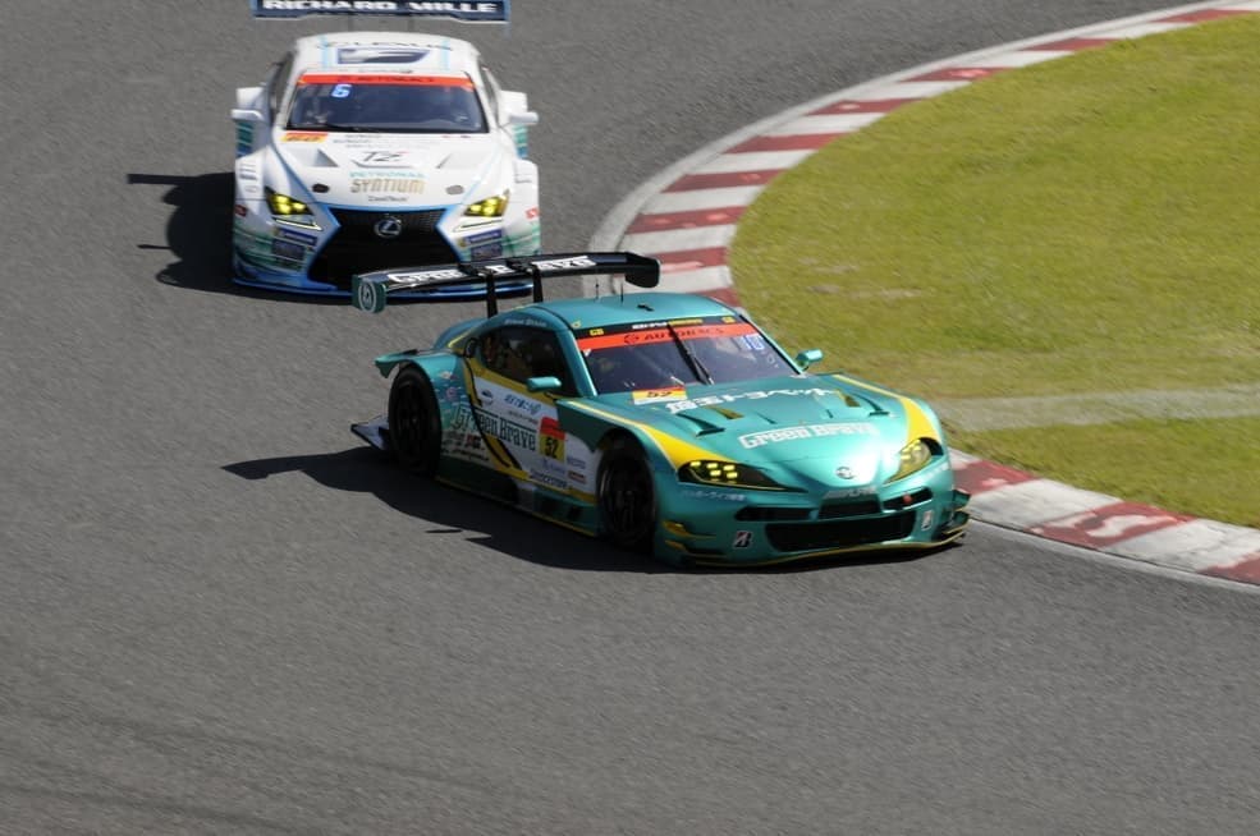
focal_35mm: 255
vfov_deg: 5.4
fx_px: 8913
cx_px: 630
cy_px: 418
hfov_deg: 8.1
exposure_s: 1/200
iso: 200
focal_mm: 170
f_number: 16
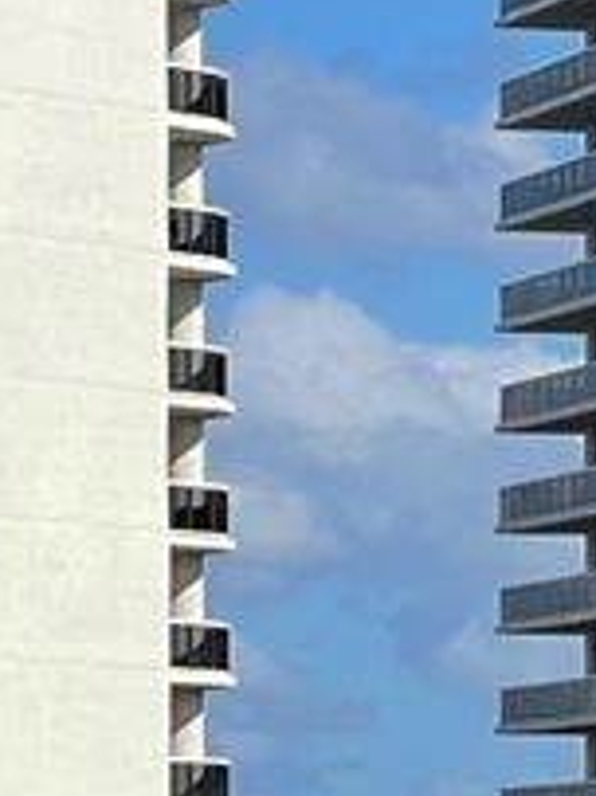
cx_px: 721
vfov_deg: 5.2
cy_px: 1365
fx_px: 8710
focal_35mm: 379
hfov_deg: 3.9
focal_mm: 7.5
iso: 20
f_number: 2.2
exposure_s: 1/2096
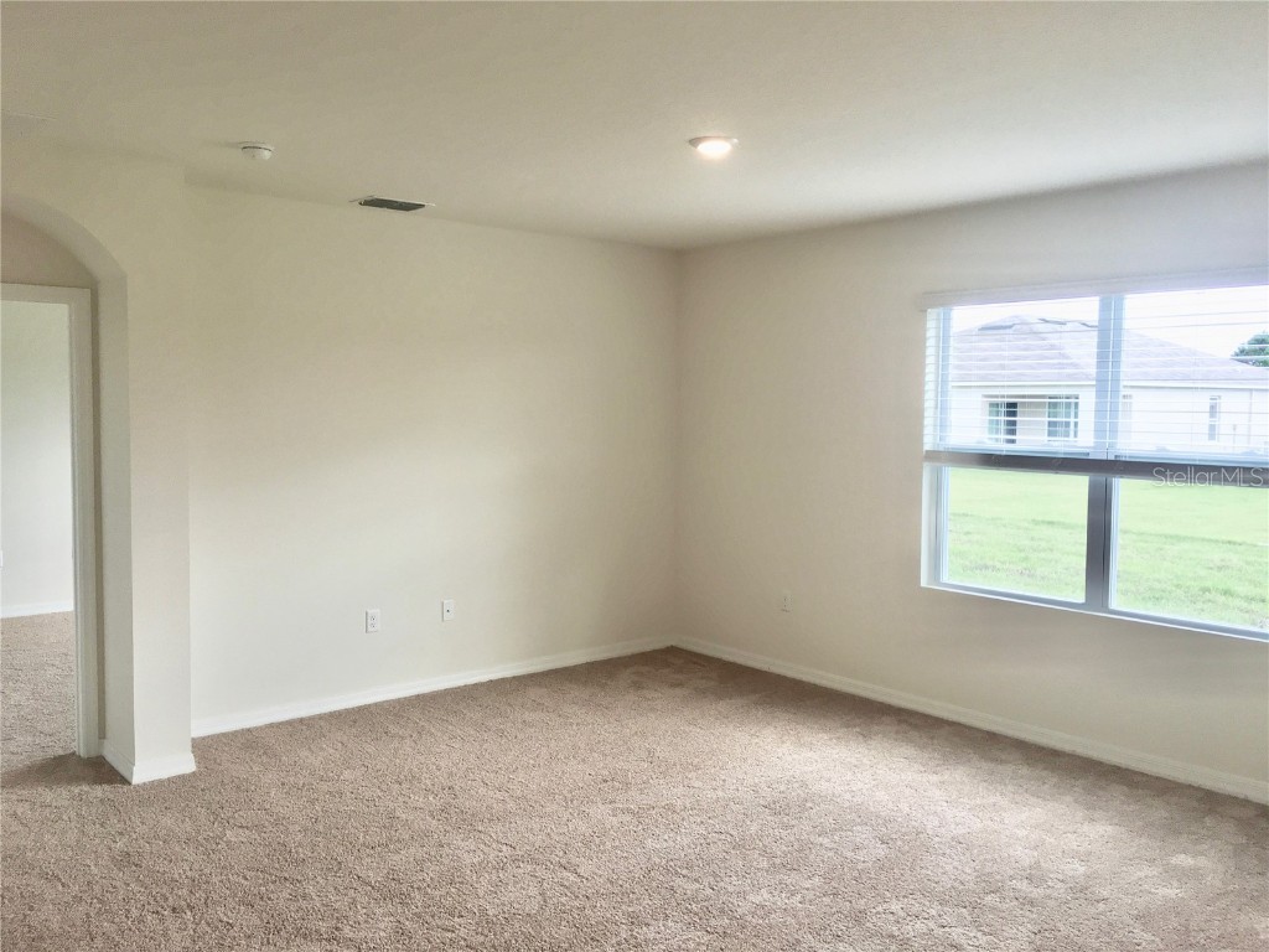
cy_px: 476
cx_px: 634
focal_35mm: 29
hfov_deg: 61.7
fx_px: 1063
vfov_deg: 48.2
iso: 40
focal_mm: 4.15
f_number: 2.2
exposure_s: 1/120
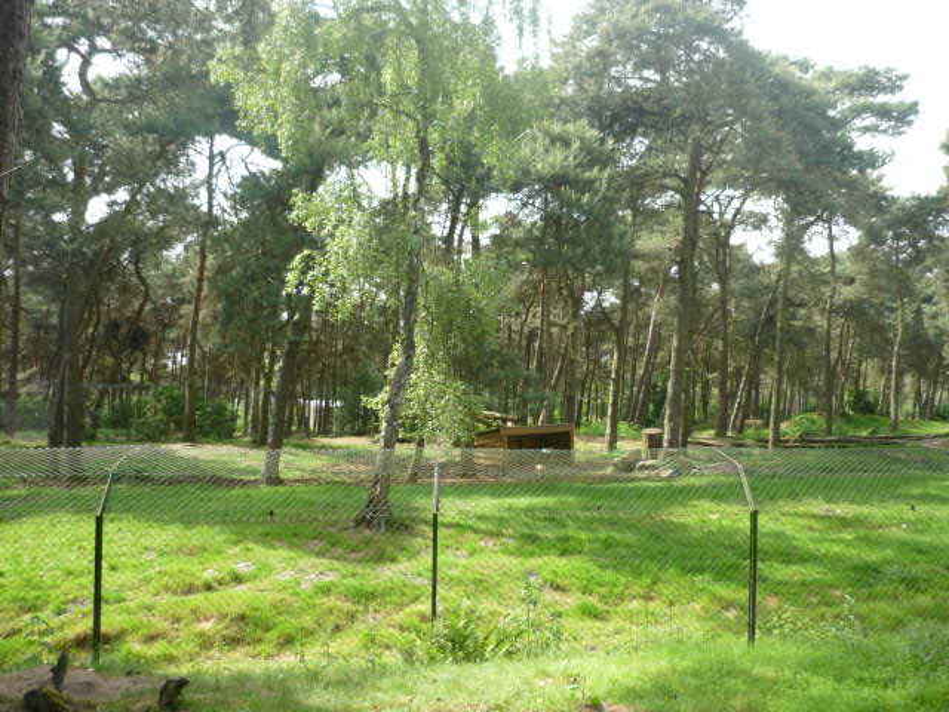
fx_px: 905
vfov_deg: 42.9
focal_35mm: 33
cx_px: 474
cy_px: 356
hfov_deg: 55.4
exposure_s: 1/200
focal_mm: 5.5
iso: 100
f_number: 2.8
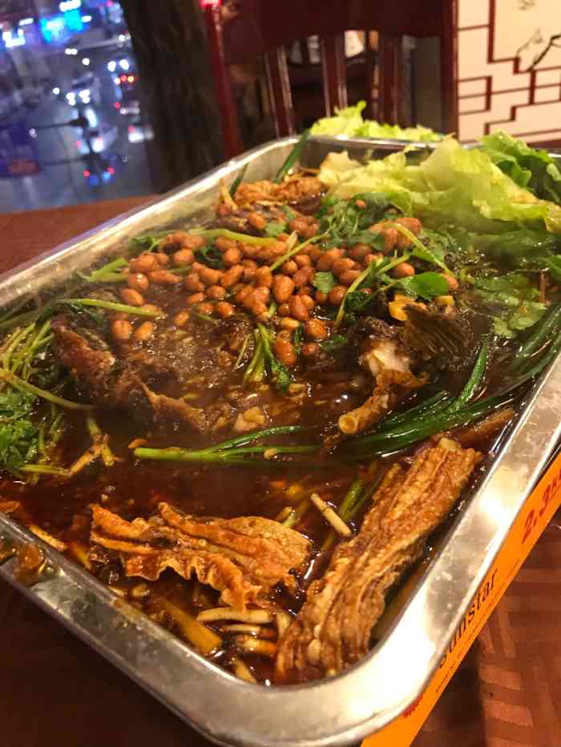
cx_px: 280
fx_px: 605
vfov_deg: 63.4
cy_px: 374
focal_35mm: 28
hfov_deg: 49.8
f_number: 1.8
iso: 100
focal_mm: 3.99
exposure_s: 1/17
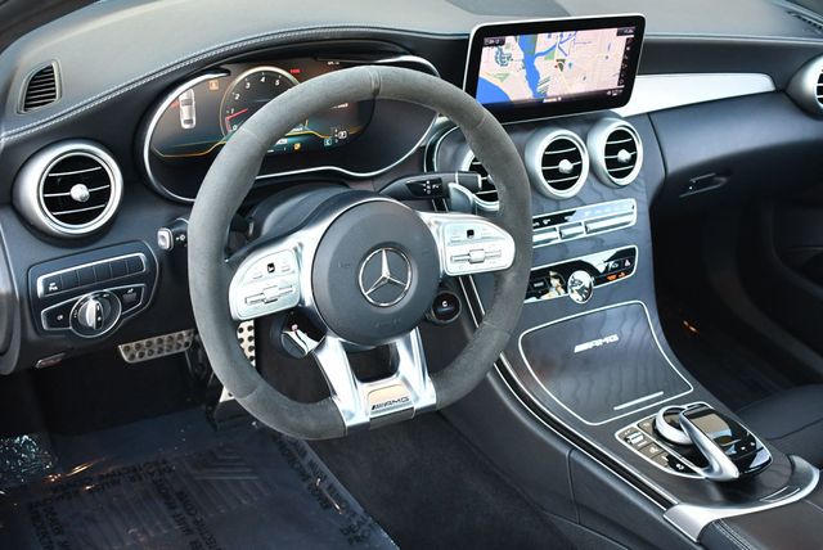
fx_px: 1053
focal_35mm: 46
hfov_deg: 42.7
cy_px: 275
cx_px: 412
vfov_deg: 29.3
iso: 1000
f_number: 3.8
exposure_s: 1/125
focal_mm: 23
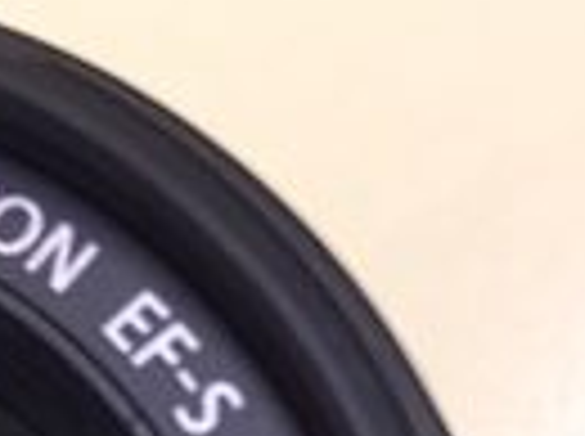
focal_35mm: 134
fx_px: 2260
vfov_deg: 10.3
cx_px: -585
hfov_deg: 12.9
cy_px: 832
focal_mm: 4.15
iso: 64
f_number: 2.2
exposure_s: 1/33
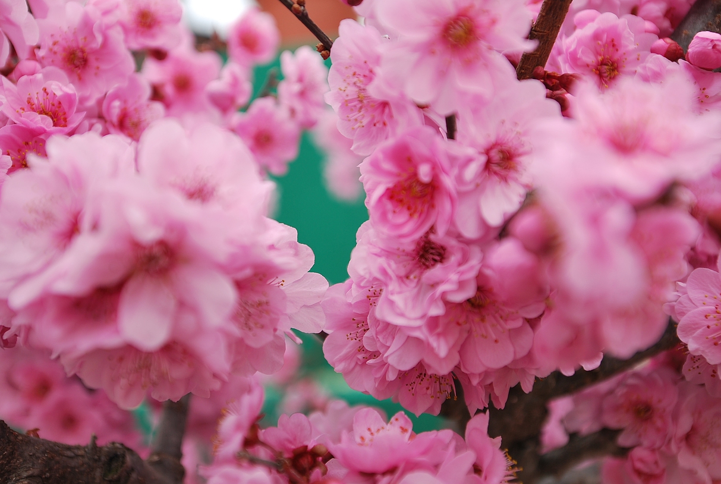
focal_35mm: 38
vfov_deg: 35.2
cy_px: 235
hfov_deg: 50.6
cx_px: 364
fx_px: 763
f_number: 2.8
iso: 100
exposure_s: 1/500
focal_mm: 24
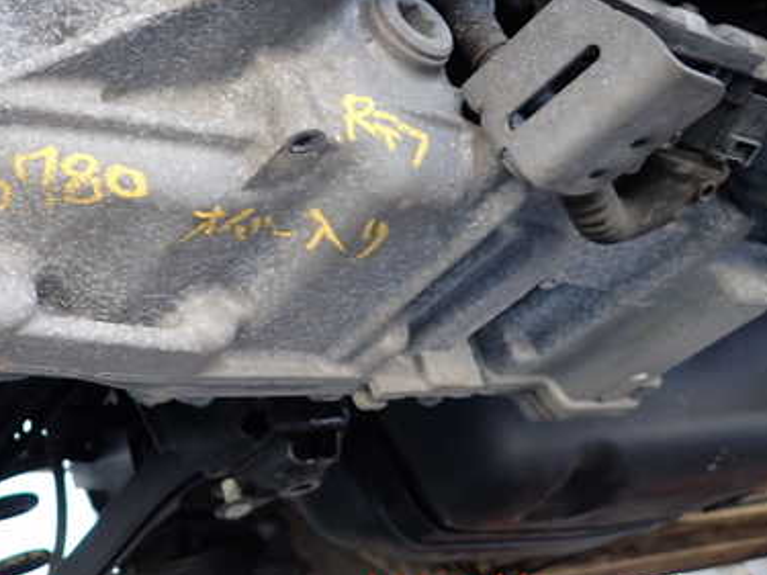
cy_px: 162
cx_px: 217
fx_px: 886
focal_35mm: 40
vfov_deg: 35.3
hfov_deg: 45.6
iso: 200
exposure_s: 1/50
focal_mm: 4.5
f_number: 2
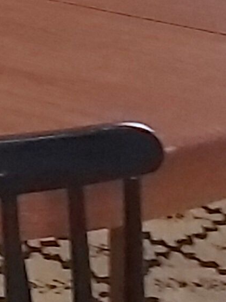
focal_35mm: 188
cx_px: -127
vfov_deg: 10.5
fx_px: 1638
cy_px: 93
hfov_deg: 7.7
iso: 640
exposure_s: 1/25
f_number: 1.7
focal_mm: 3.92
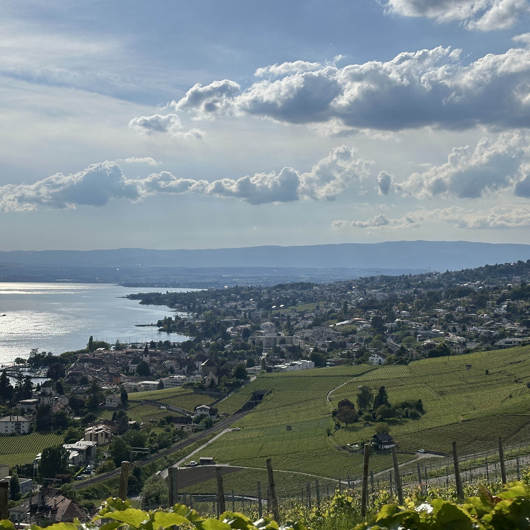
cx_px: 268
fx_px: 1057
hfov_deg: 28.2
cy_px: 265
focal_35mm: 61
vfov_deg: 28.2
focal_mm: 6.86
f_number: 1.78
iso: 64
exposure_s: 1/18868
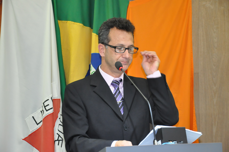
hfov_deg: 20.6
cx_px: 114
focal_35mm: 99
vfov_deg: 13.8
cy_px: 76
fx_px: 629
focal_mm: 66
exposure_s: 1/60
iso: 2000
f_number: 5.3
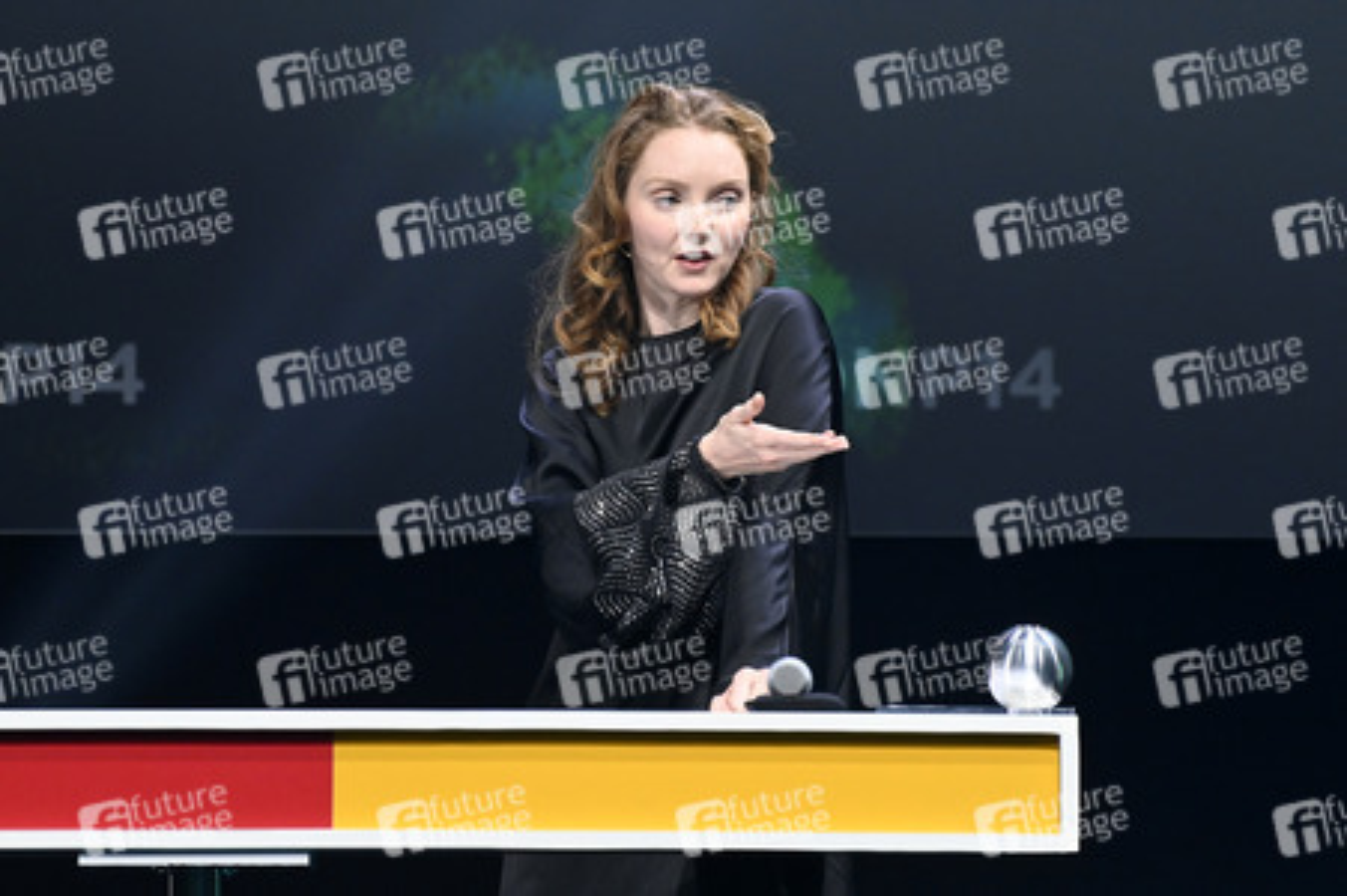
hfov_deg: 4.1
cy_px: 448
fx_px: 18694
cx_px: 674
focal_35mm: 500
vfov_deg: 2.7
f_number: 6.3
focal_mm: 500
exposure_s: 1/400
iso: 6400
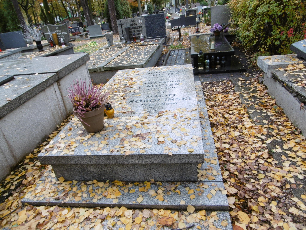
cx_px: 153
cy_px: 115
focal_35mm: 24
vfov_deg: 56.8
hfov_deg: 71.6
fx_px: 212
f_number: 3.1
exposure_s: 1/100
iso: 100
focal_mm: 4.3
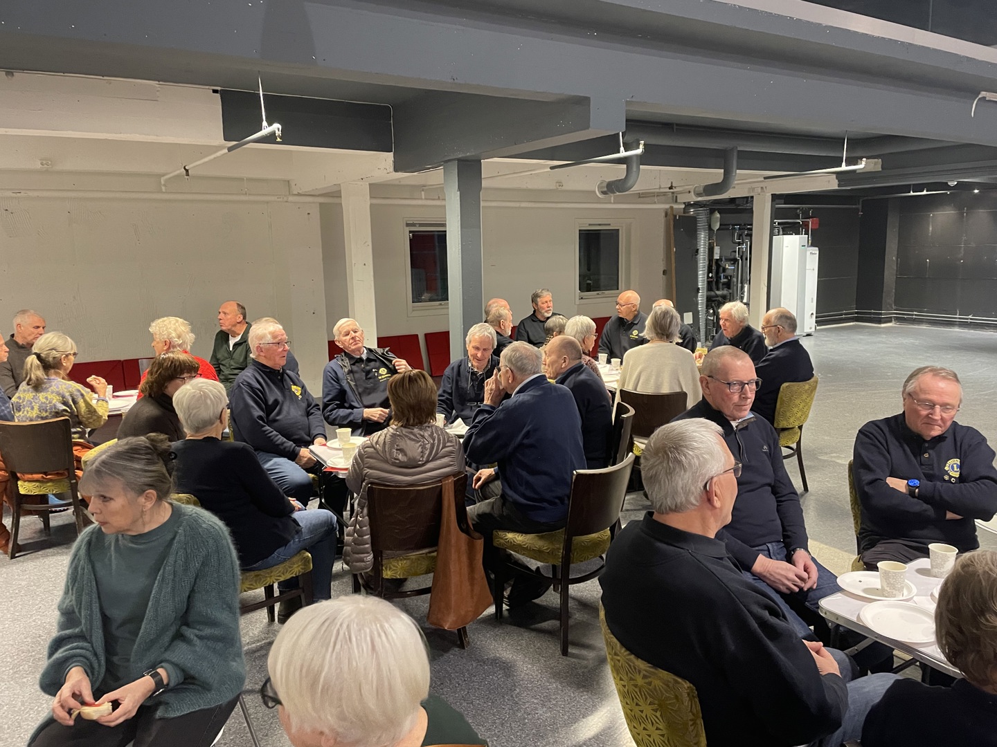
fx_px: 749
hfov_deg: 67.3
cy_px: 374
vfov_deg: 53.1
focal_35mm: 26
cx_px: 498
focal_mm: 4.2
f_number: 1.6
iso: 400
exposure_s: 1/50
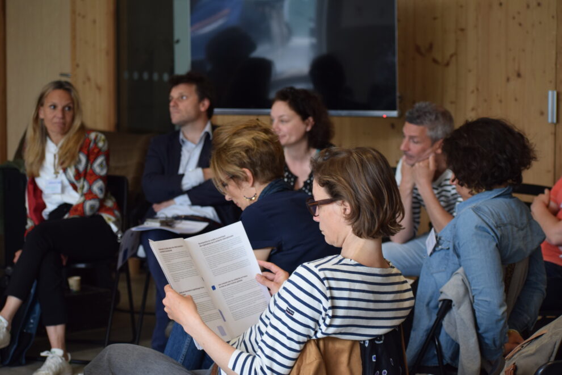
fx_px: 1639
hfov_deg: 19.5
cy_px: 188
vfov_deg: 13.0
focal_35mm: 105
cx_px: 281
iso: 400
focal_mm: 70
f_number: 4.5
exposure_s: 1/60
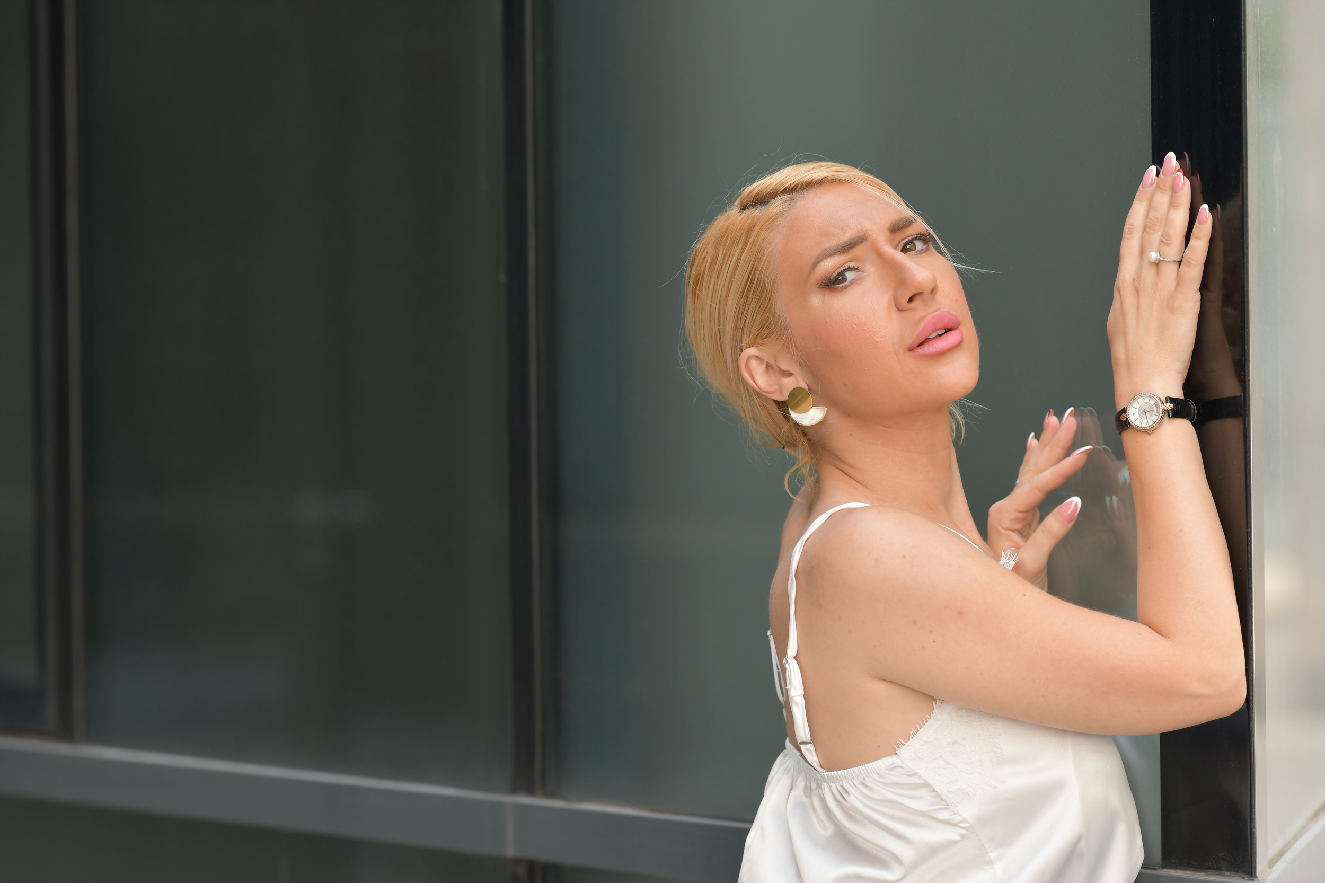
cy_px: 442
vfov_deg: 6.9
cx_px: 662
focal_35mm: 200
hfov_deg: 10.3
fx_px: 7360
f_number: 5
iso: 400
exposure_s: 1/250
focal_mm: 200
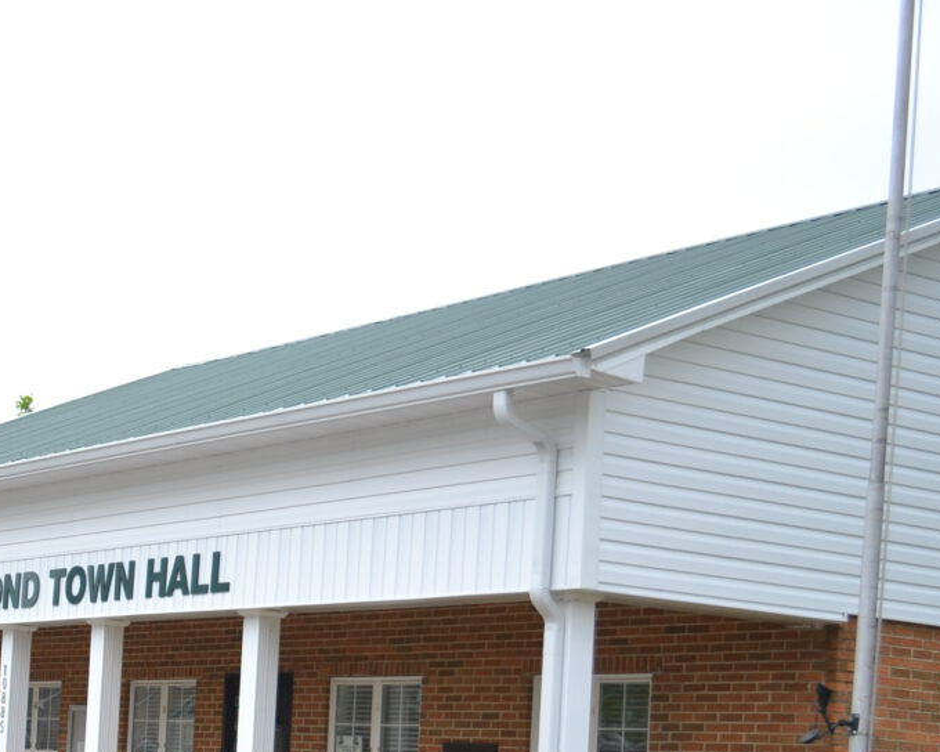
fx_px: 1947
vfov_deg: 21.3
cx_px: -82
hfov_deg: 25.3
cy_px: 705
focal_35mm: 70
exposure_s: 1/1600
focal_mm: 22
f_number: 6.3
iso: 400
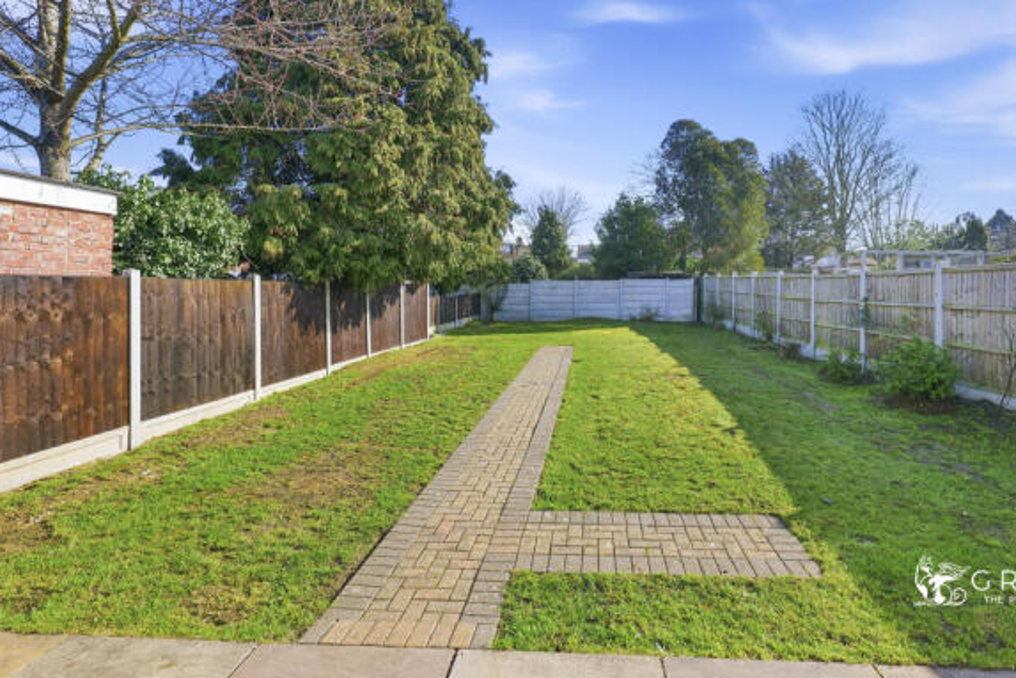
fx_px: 452
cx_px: 558
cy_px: 311
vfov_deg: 73.6
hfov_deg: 96.4
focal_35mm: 16
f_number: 4.5
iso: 100
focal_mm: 14
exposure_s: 1/320
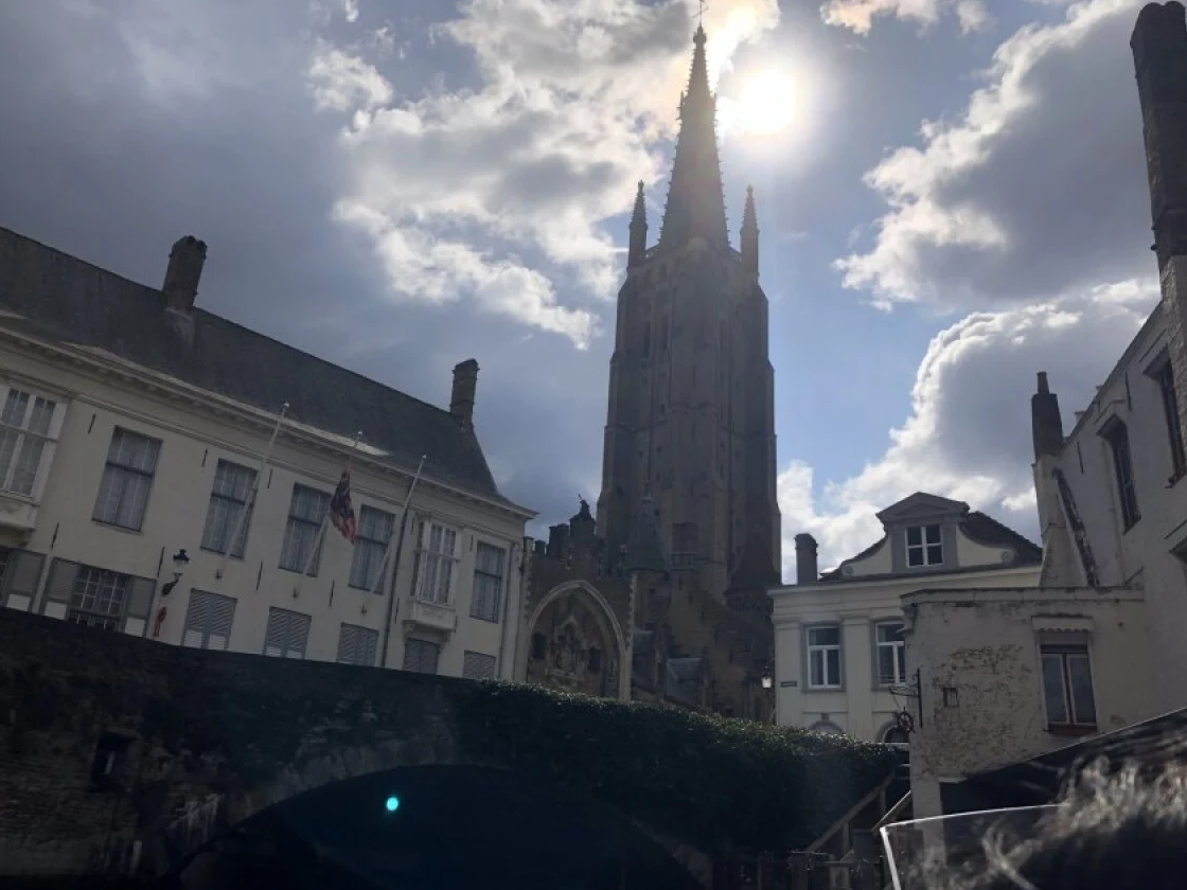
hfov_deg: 60.0
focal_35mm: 30
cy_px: 457
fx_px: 1029
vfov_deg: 46.8
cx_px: 574
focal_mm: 4
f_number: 1.8
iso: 25
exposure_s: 1/9615
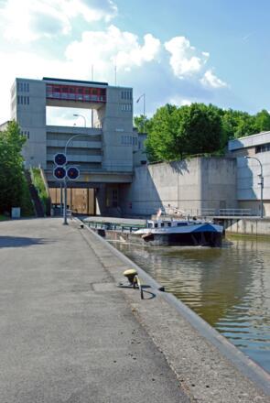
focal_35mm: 44
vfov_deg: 44.9
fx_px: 487
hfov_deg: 31.0
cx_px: 135
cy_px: 202
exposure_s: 1/100
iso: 160
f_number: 10
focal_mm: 29
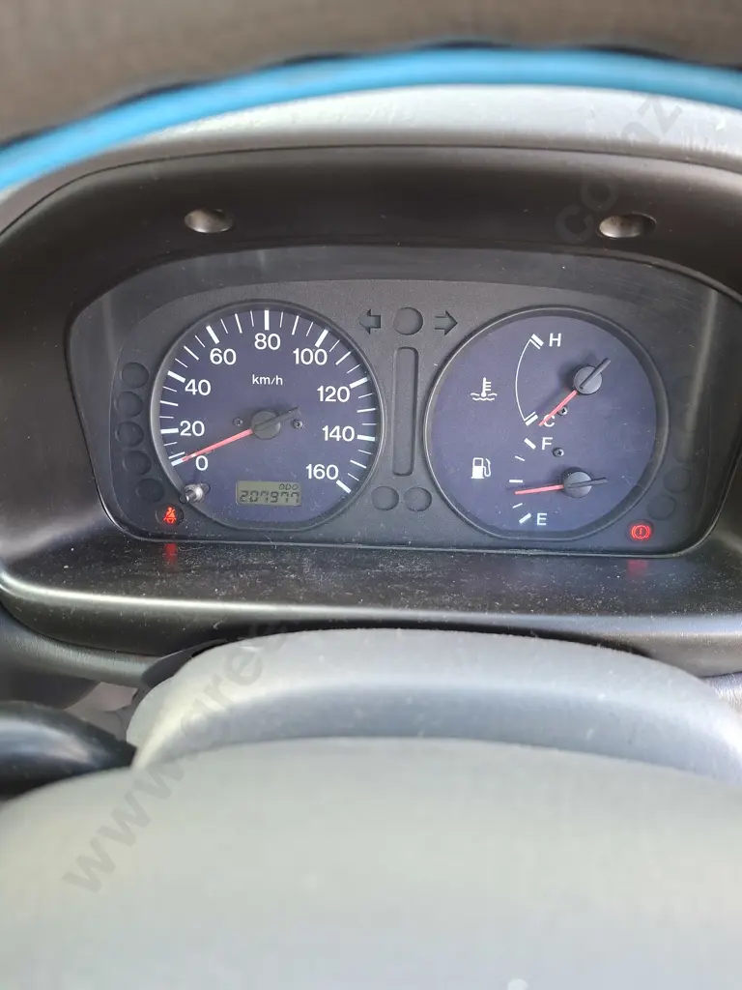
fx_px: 657
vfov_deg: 73.9
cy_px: 495
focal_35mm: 23
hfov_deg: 58.9
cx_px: 371
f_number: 1.8
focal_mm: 5.54
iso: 200
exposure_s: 1/100
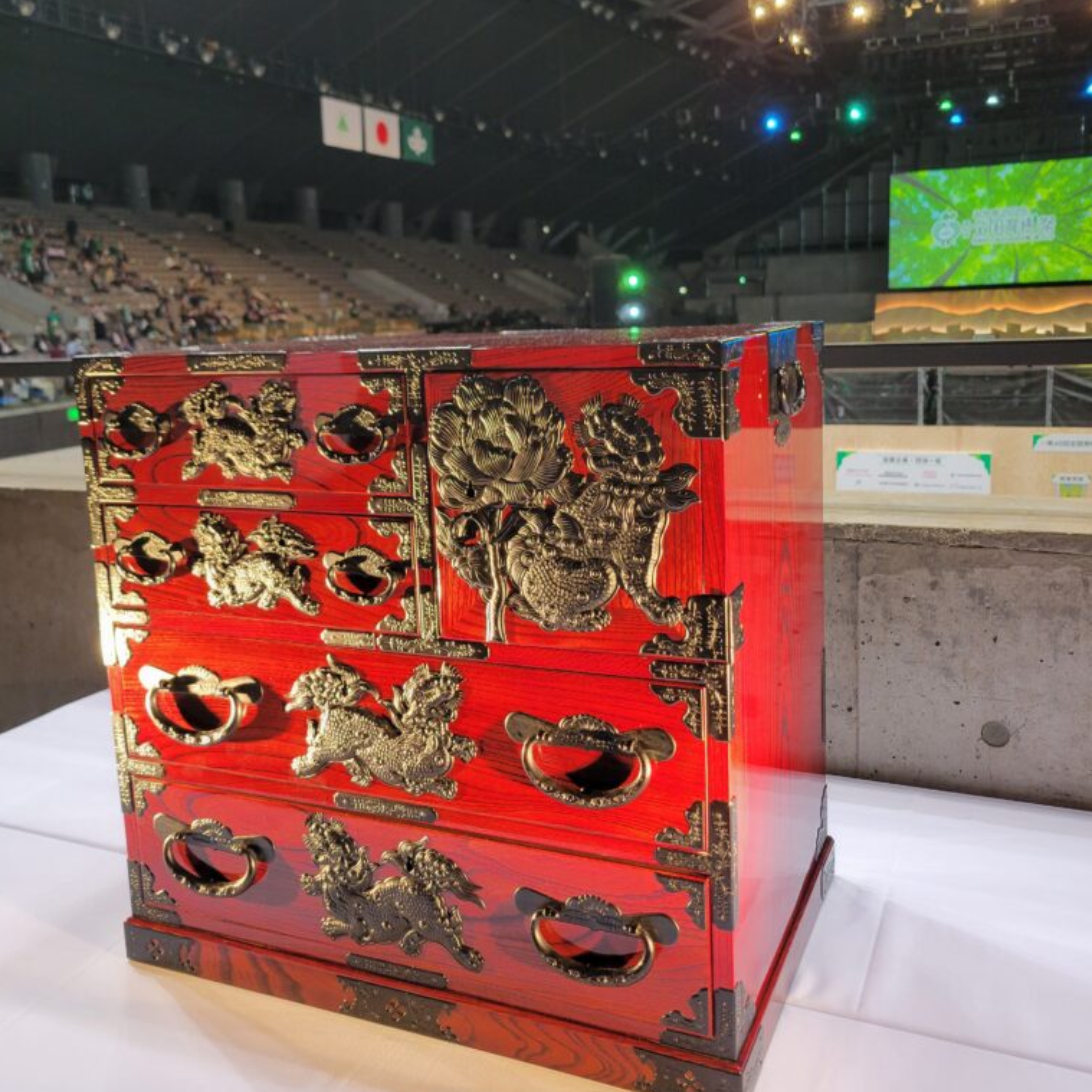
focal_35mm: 31
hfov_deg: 52.5
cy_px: 505
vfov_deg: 52.5
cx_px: 544
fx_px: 1106
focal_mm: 5.4
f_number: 1.8
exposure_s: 1/100
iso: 200
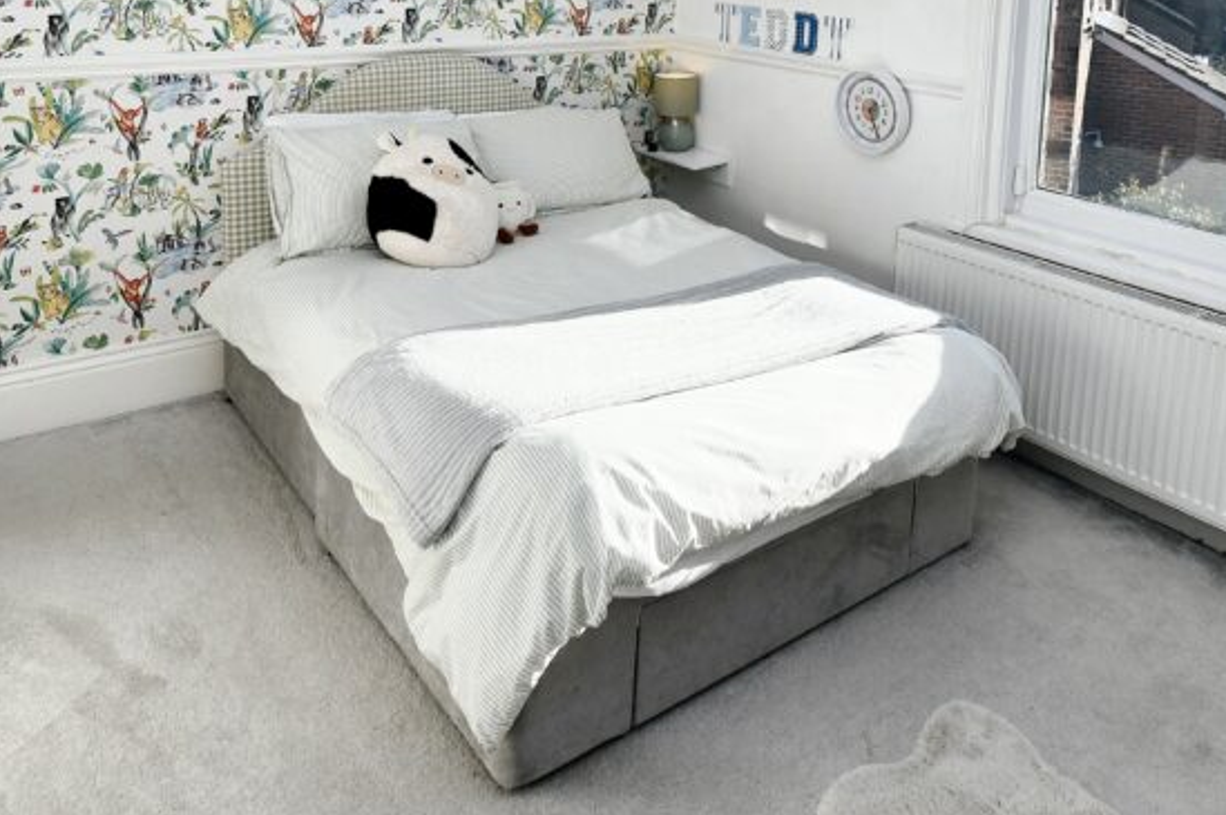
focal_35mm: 28
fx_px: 953
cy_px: 63
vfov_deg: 42.1
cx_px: 677
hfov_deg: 65.4
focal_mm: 10
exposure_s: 1/400
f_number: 8
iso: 400
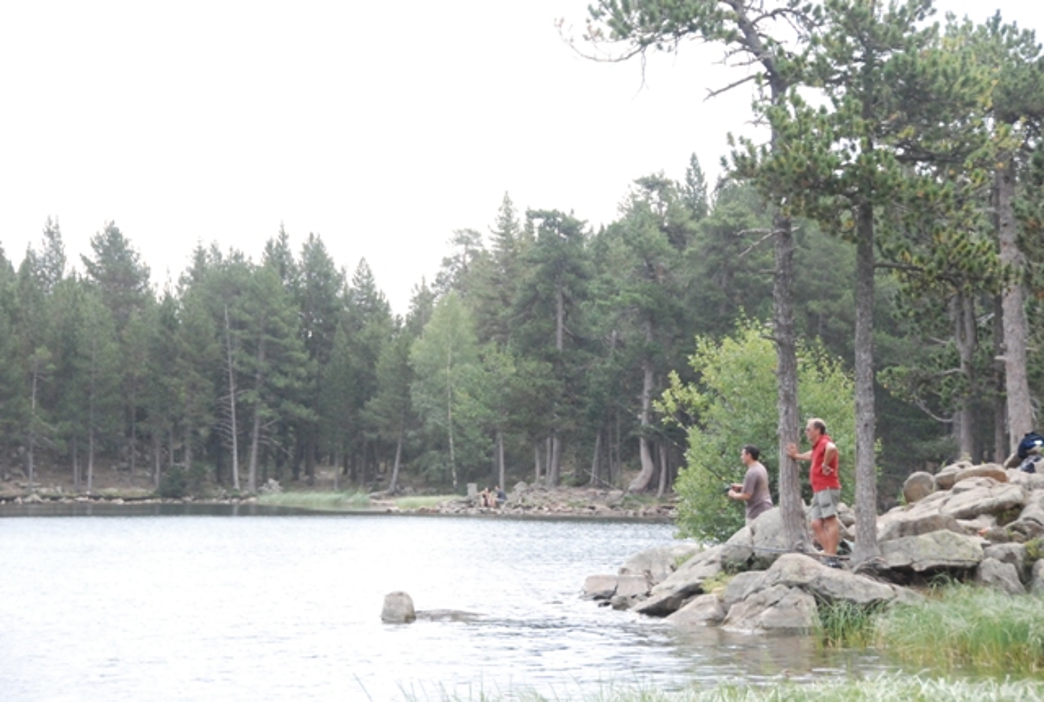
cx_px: 522
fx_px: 3488
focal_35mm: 120
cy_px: 351
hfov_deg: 17.0
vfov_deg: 11.5
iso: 1600
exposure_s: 1/1000
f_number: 8
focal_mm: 80
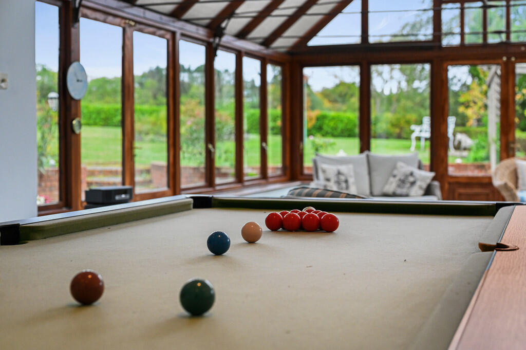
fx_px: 730
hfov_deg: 39.6
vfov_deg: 26.9
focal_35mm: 50
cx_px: 263
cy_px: 175
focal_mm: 50
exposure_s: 1/160
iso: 4000
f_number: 4.5
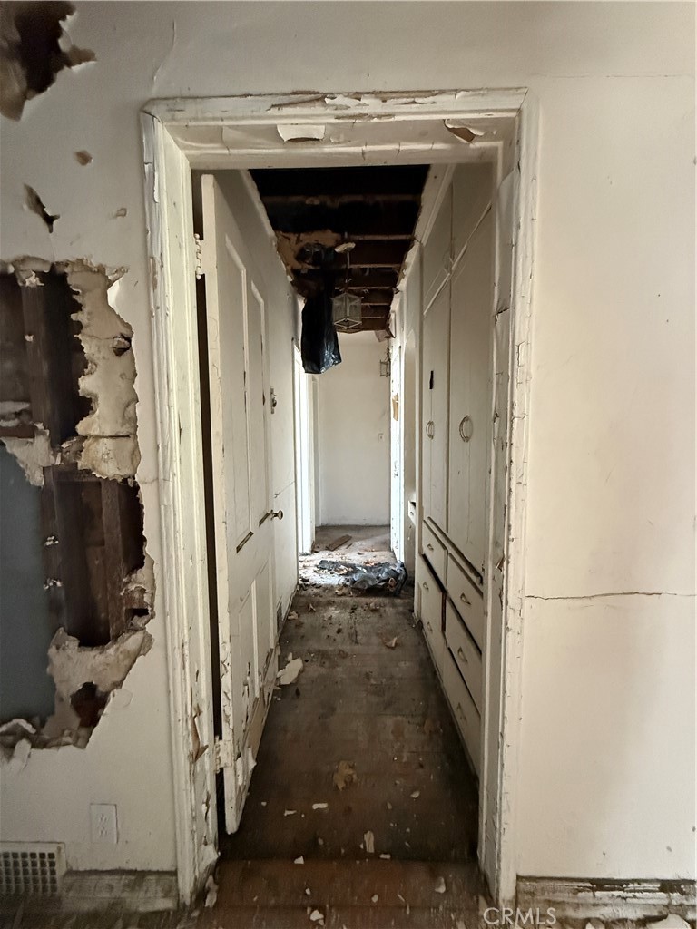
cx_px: 348
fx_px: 376
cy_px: 464
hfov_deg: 85.7
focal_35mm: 14
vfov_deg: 102.1
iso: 1000
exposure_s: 1/60
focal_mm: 2.22
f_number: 2.2
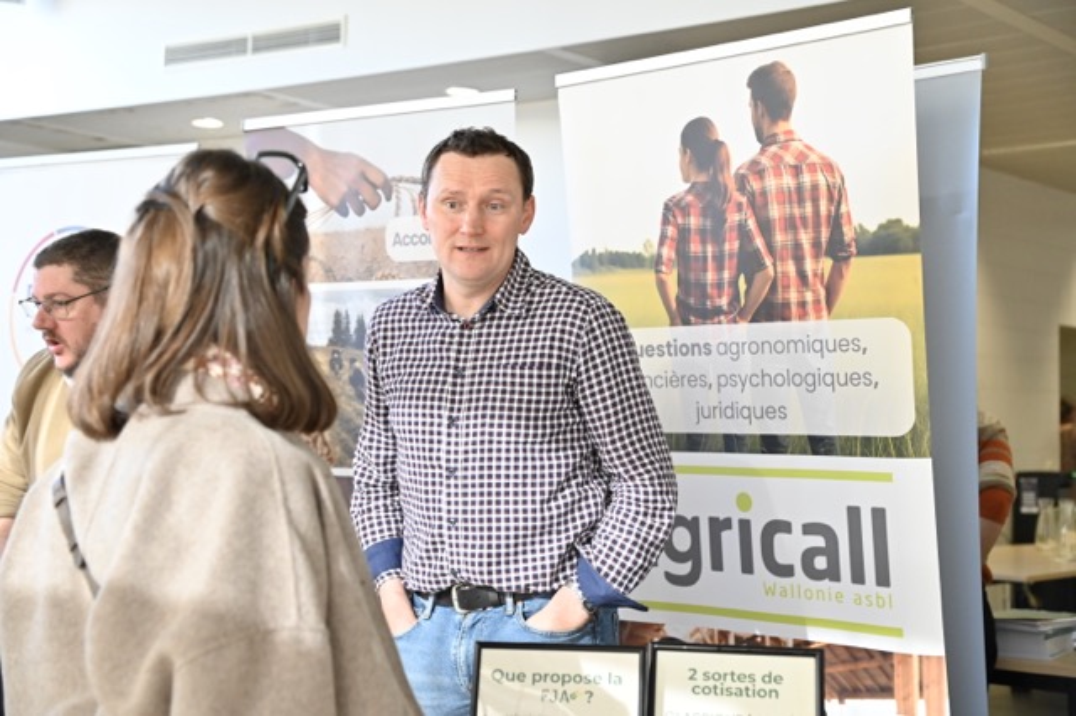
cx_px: 538
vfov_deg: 23.4
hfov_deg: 34.5
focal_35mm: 58
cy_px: 358
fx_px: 1733
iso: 4000
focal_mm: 58
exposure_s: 1/400
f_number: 4.5
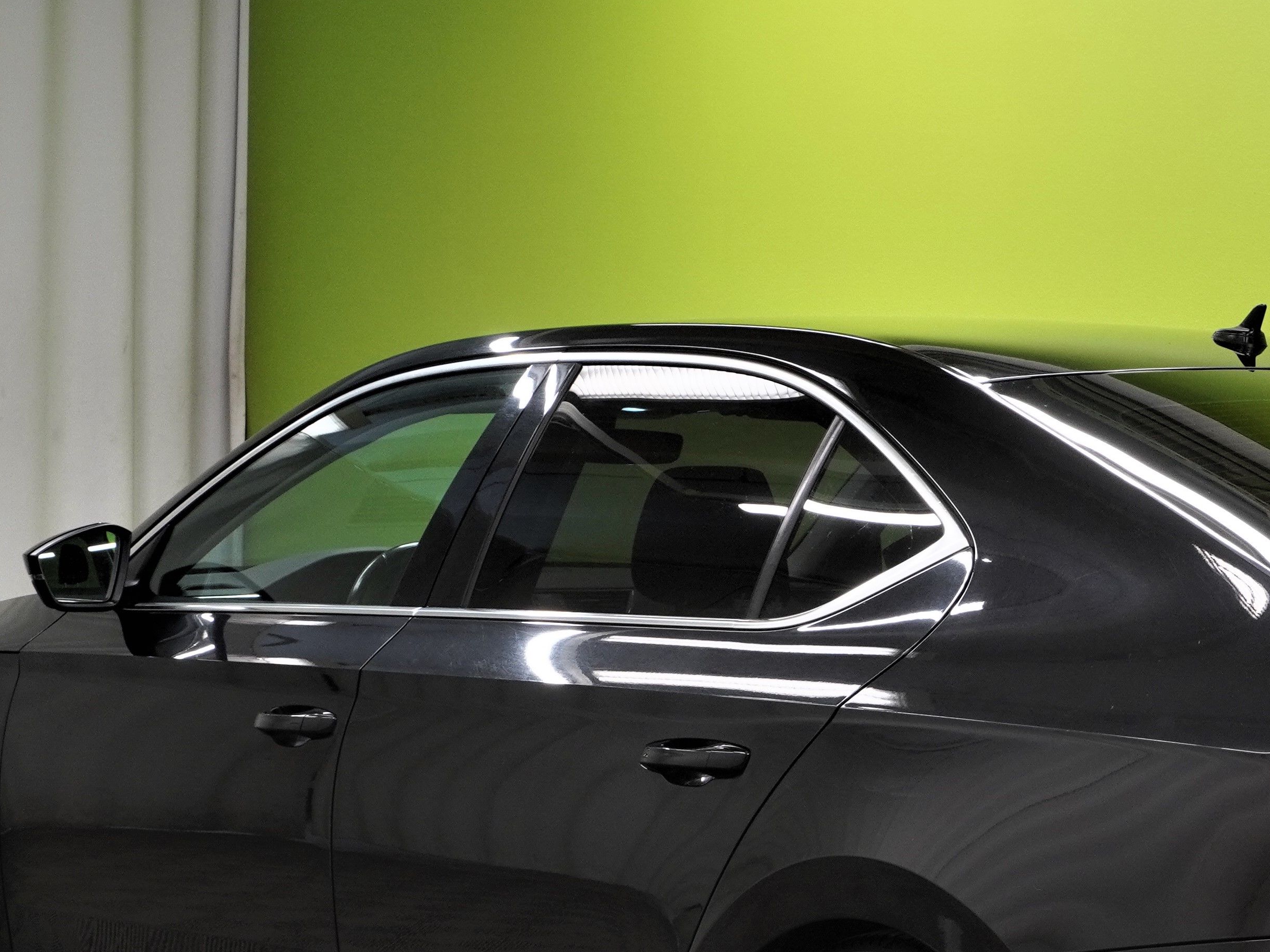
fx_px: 3529
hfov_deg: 20.1
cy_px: 734
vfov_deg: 15.3
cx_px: 1081
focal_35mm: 96
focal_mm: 27
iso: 320
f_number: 10
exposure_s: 1/10
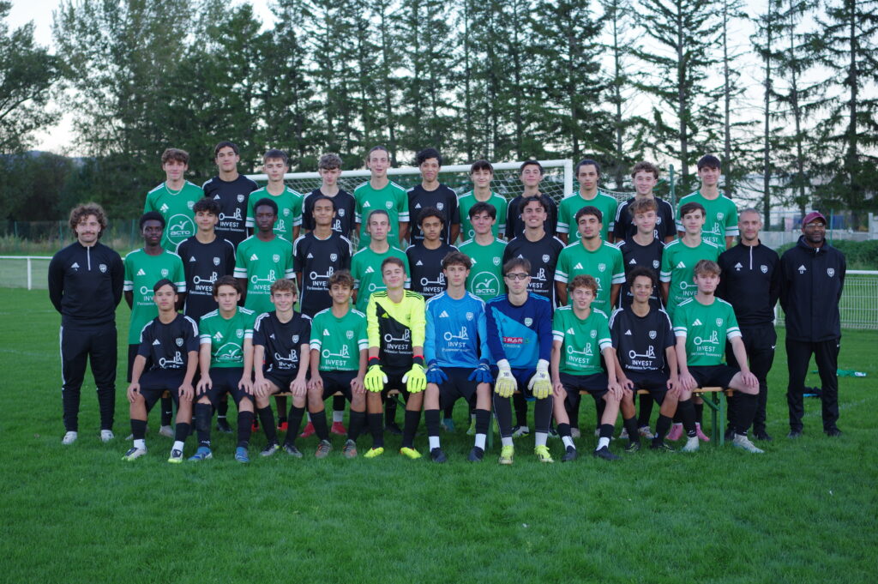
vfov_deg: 25.9
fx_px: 1267
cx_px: 439
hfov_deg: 38.2
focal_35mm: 52
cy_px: 292
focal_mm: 35
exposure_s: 1/100
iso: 200
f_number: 2.8
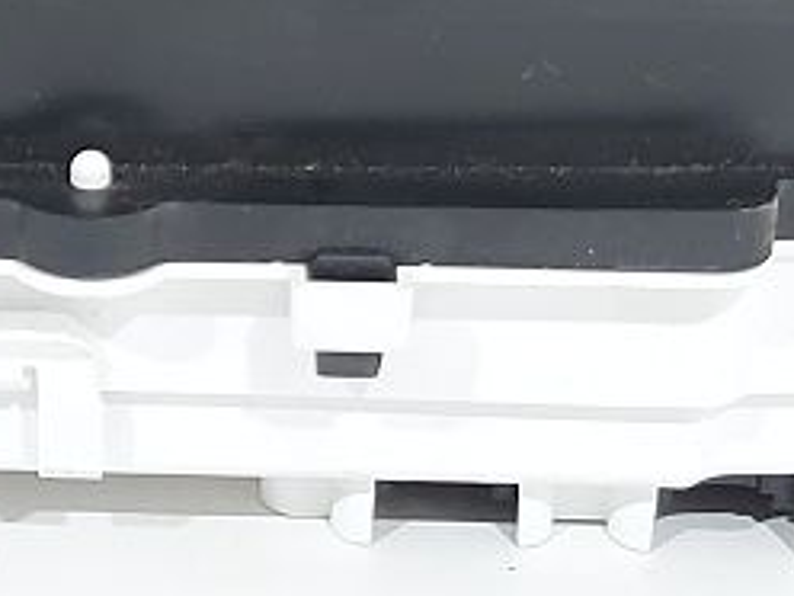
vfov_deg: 11.0
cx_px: -24
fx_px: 3074
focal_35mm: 134
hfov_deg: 14.5
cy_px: 10
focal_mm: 5.23
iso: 100
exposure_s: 1/50
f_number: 1.8
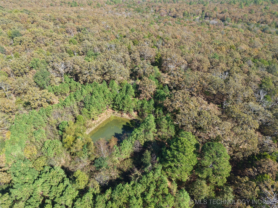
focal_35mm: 24
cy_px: 104
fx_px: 193
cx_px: 139
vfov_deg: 56.8
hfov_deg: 71.6
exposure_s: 1/1000
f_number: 1.8
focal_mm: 8.67
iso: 100
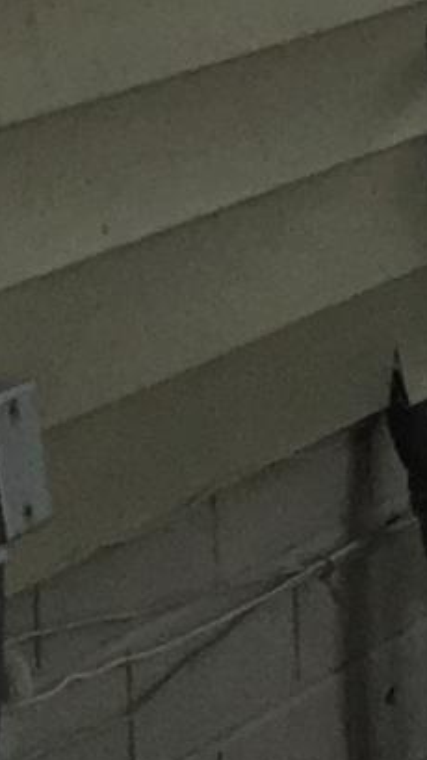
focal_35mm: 232
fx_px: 4671
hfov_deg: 4.1
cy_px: 126
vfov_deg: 9.3
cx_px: 2629
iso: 32
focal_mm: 4.15
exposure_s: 1/638
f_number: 2.2
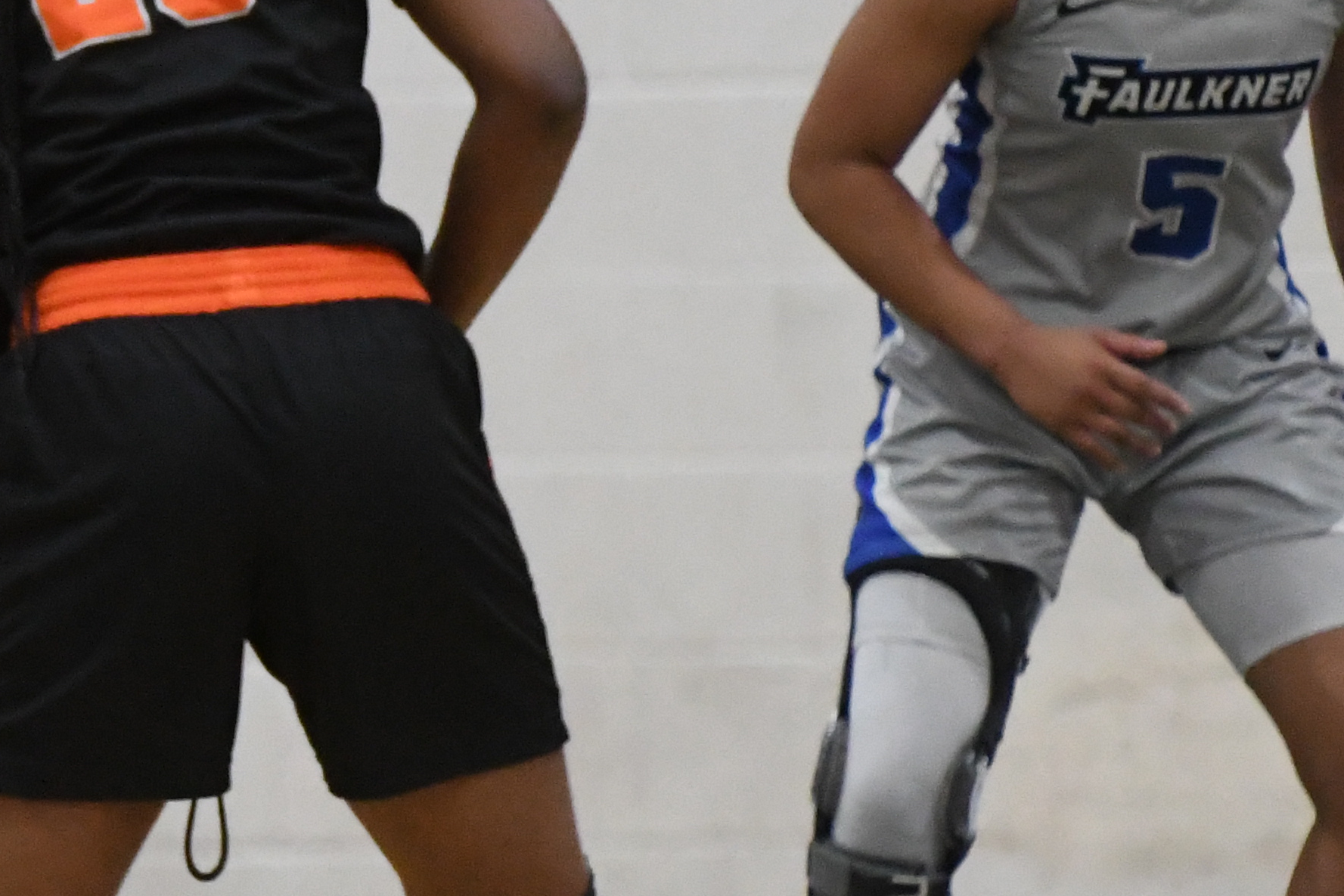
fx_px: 34160
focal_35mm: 915
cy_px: 195
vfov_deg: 1.5
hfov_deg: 2.3
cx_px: -217
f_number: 2.8
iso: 5600
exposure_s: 1/800
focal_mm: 195
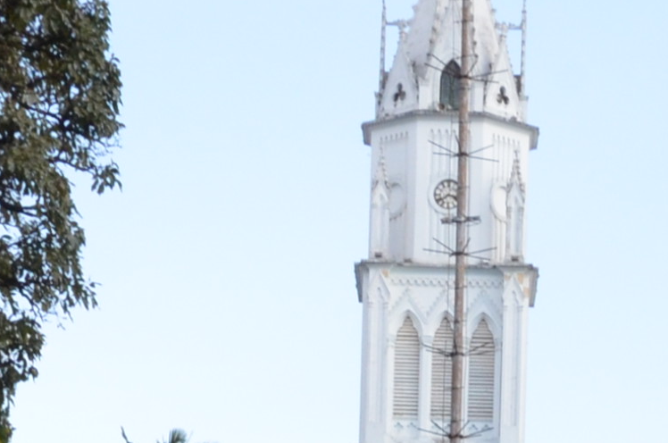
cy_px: 1012
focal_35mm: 163
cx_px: 440
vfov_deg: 7.9
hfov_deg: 12.6
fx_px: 3019
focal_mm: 22
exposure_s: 1/250
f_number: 11
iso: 1000
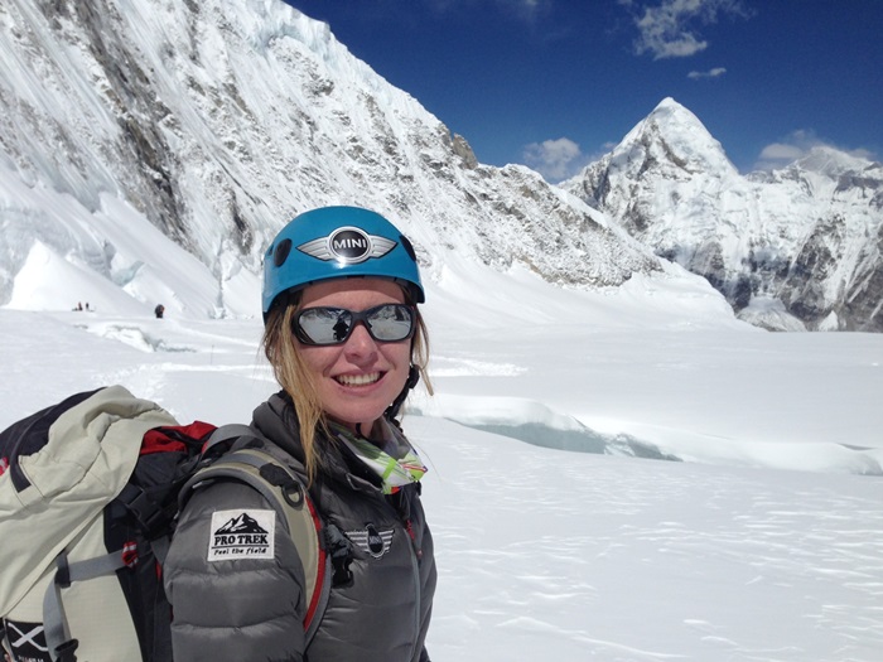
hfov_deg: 55.4
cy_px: 331
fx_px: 842
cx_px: 442
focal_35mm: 33
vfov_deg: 42.9
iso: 50
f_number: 2.4
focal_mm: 4.13
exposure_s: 1/6803
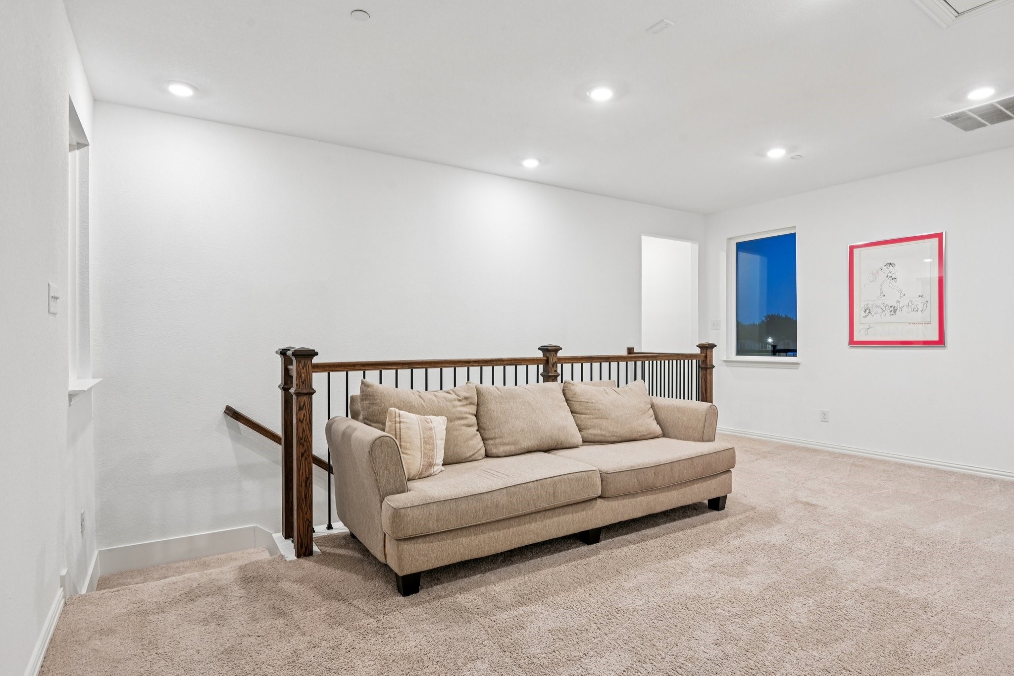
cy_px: 338
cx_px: 507
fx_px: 535
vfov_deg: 64.5
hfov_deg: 86.9
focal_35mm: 19
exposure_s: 1/10
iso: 400
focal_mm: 19
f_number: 8
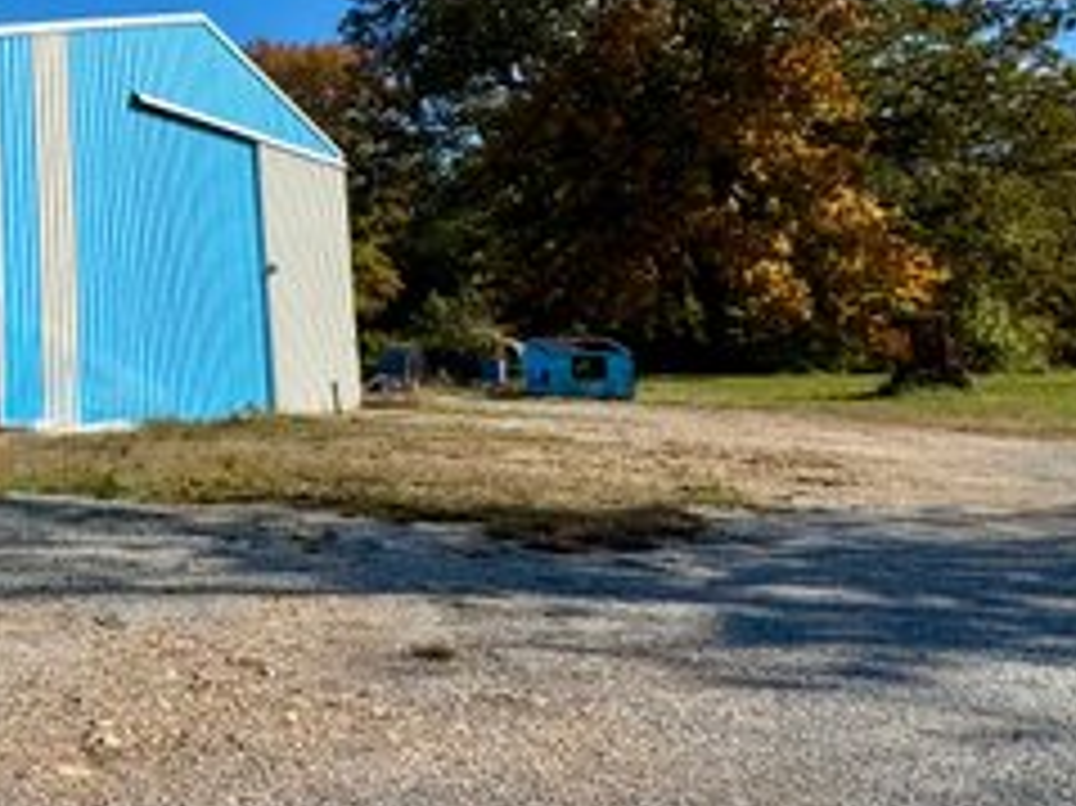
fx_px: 1150
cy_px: 200
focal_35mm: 37
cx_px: -187
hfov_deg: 38.5
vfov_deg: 37.7
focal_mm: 2.22
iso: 50
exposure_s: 1/2674
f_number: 2.2
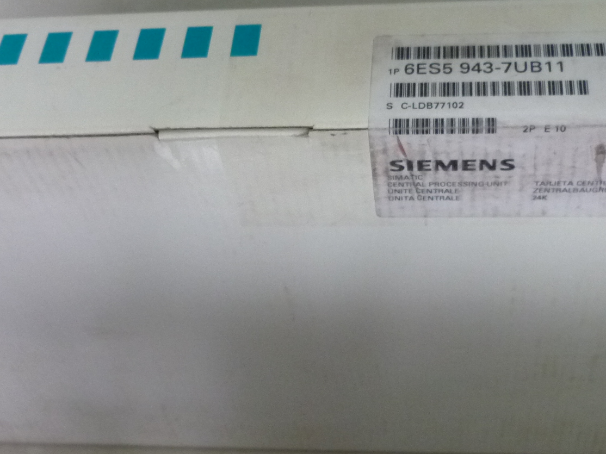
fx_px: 998
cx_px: 306
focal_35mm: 57
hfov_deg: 33.8
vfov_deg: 25.6
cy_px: 192
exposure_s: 1/20
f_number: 2.8
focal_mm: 5.5
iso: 400
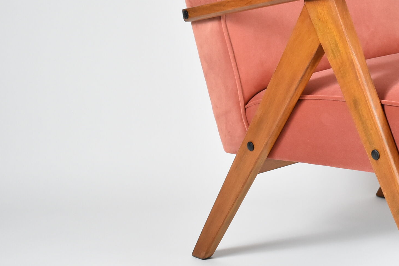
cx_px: 396
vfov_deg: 13.0
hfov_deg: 18.9
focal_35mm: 105
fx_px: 1165
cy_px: 84
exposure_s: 1/125
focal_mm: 34
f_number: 4.5
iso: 1250
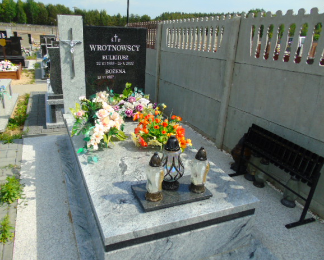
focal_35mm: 27
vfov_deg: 53.2
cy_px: 134
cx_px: 147
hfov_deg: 63.9
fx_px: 259
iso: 80
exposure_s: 1/1000
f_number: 3.4
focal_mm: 4.4
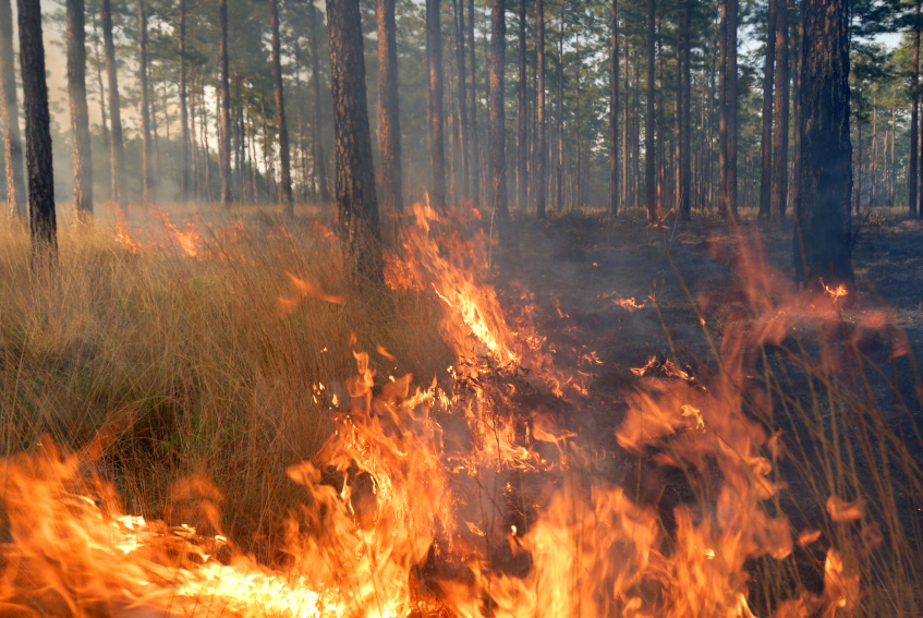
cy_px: 309
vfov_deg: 40.1
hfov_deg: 57.2
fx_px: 847
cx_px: 462
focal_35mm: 33
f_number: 5.6
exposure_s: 1/125
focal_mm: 22
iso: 125
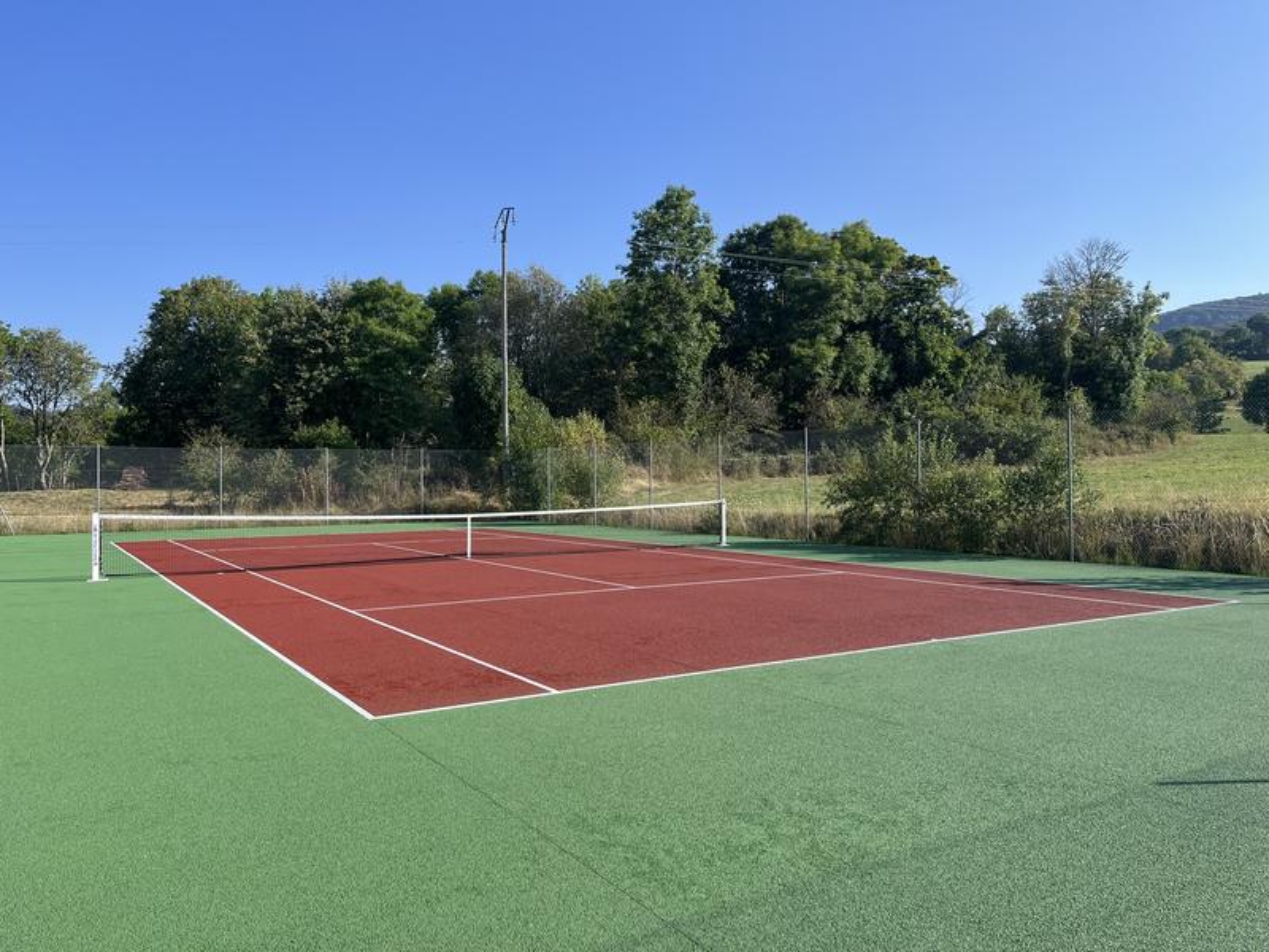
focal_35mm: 26
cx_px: 634
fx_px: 953
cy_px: 476
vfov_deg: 53.1
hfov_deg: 67.3
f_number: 1.6
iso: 50
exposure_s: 1/2062
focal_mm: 5.1
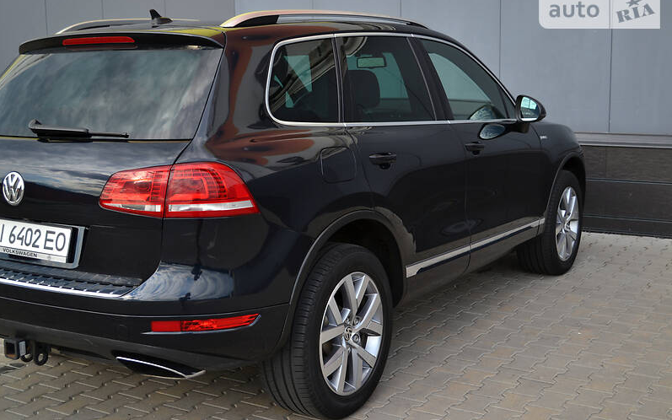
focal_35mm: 46
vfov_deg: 28.0
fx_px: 842
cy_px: 207
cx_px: 336
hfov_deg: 43.5
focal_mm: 30
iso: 100
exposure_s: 1/250
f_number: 4.5
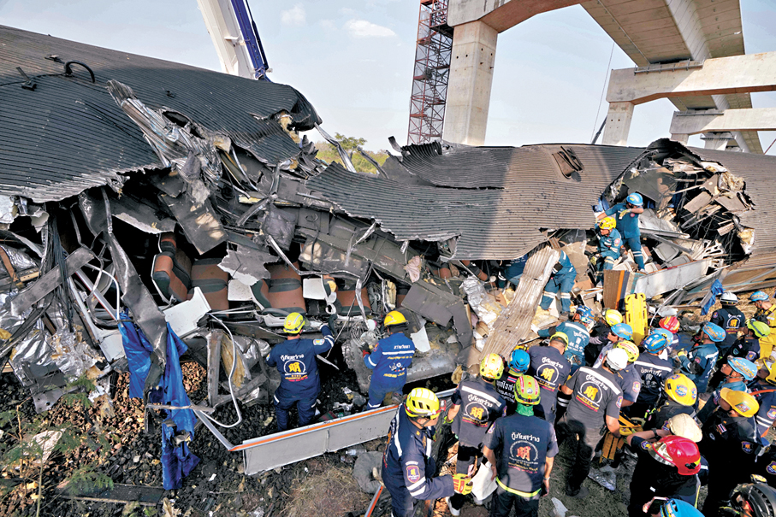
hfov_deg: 96.7
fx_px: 345
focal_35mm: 16
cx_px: 388
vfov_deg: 73.8
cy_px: 258
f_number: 8
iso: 500
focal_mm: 16
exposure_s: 1/500
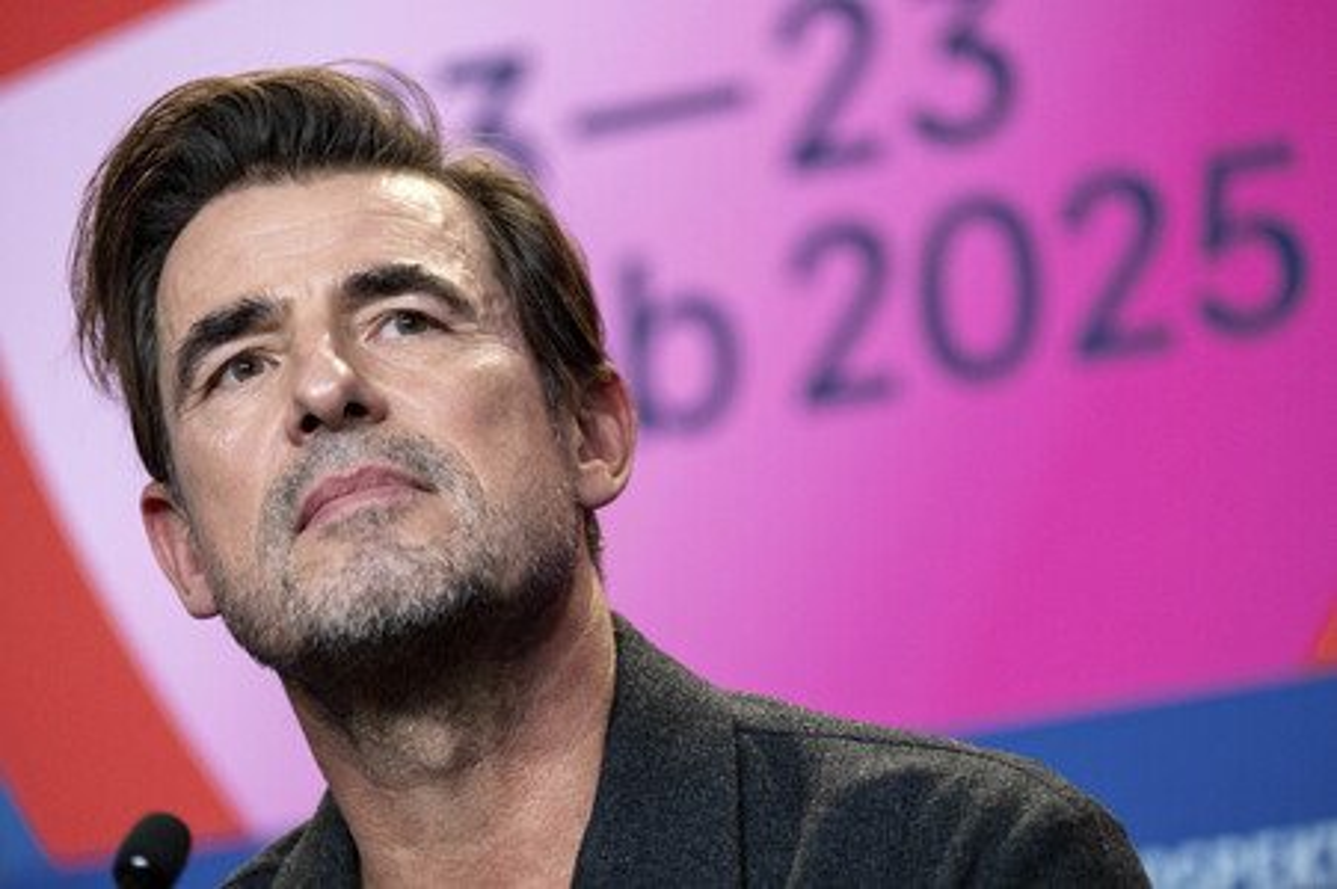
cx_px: 668
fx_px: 6420
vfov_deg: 7.9
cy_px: 444
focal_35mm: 173
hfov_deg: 11.9
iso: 2000
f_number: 2.8
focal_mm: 115
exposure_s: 1/320
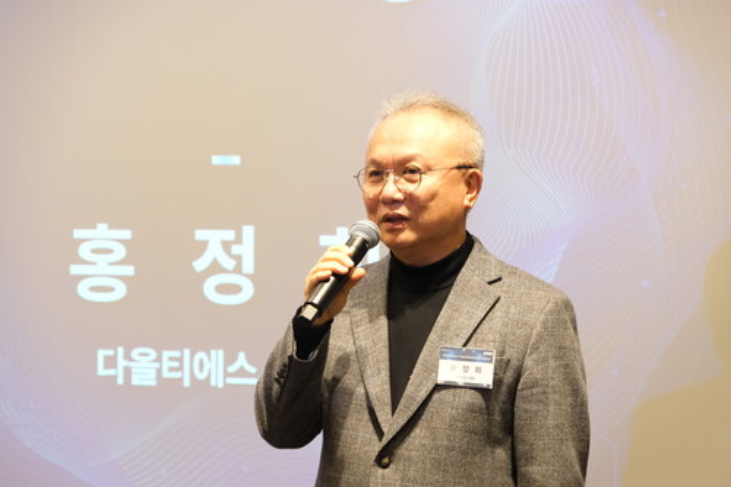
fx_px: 2537
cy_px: 244
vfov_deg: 11.0
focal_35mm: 125
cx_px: 366
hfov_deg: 16.4
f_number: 5.6
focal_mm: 83.3
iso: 4000
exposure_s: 1/80
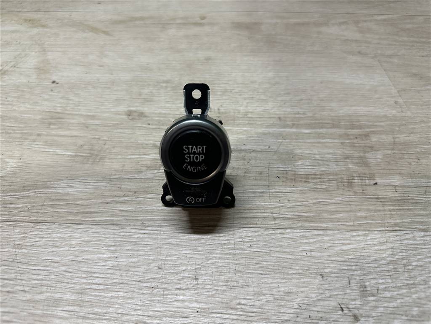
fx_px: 299
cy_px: 162
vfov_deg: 56.8
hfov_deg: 71.6
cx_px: 216
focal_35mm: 24
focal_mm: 6.86
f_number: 1.78
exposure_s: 1/100
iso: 200
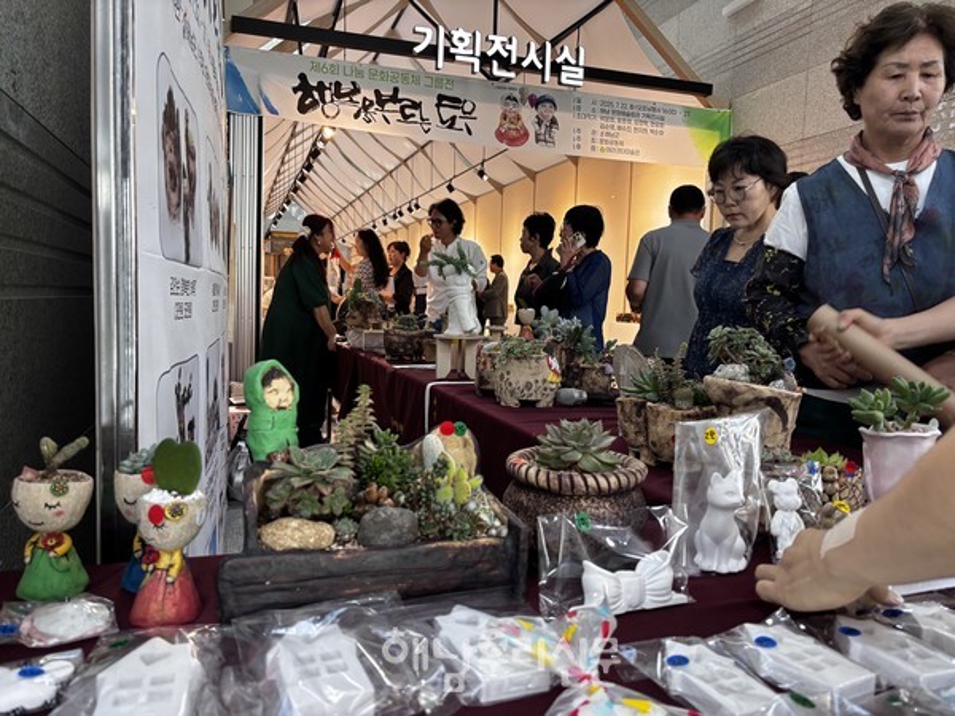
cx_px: 478
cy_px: 358
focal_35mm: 26
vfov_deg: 53.1
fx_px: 717
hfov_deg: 67.3
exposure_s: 1/60
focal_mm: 5.96
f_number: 1.6
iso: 160
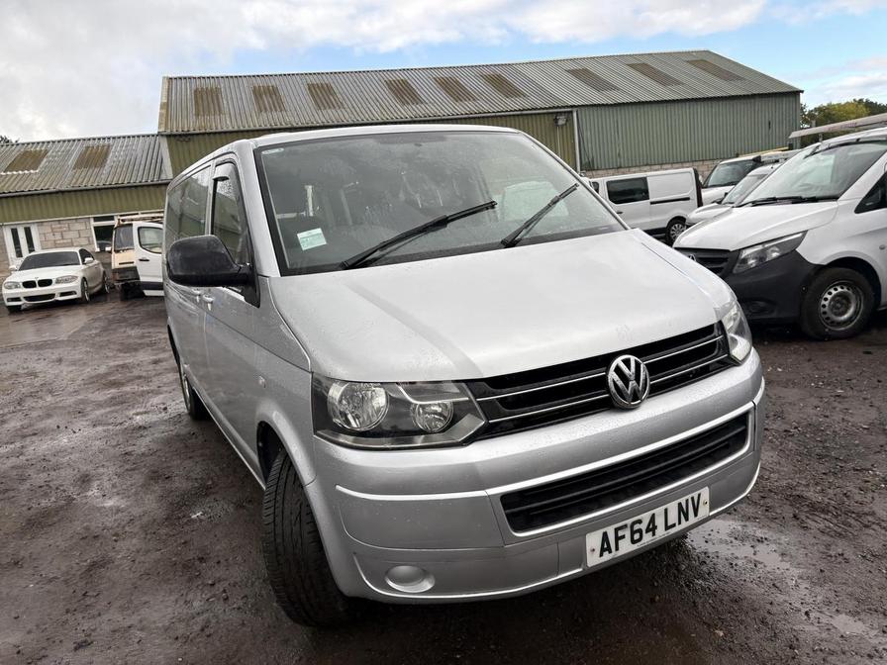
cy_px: 332
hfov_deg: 67.3
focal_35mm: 26
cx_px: 444
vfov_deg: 53.1
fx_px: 666
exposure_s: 1/724
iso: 50
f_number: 1.6
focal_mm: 5.96
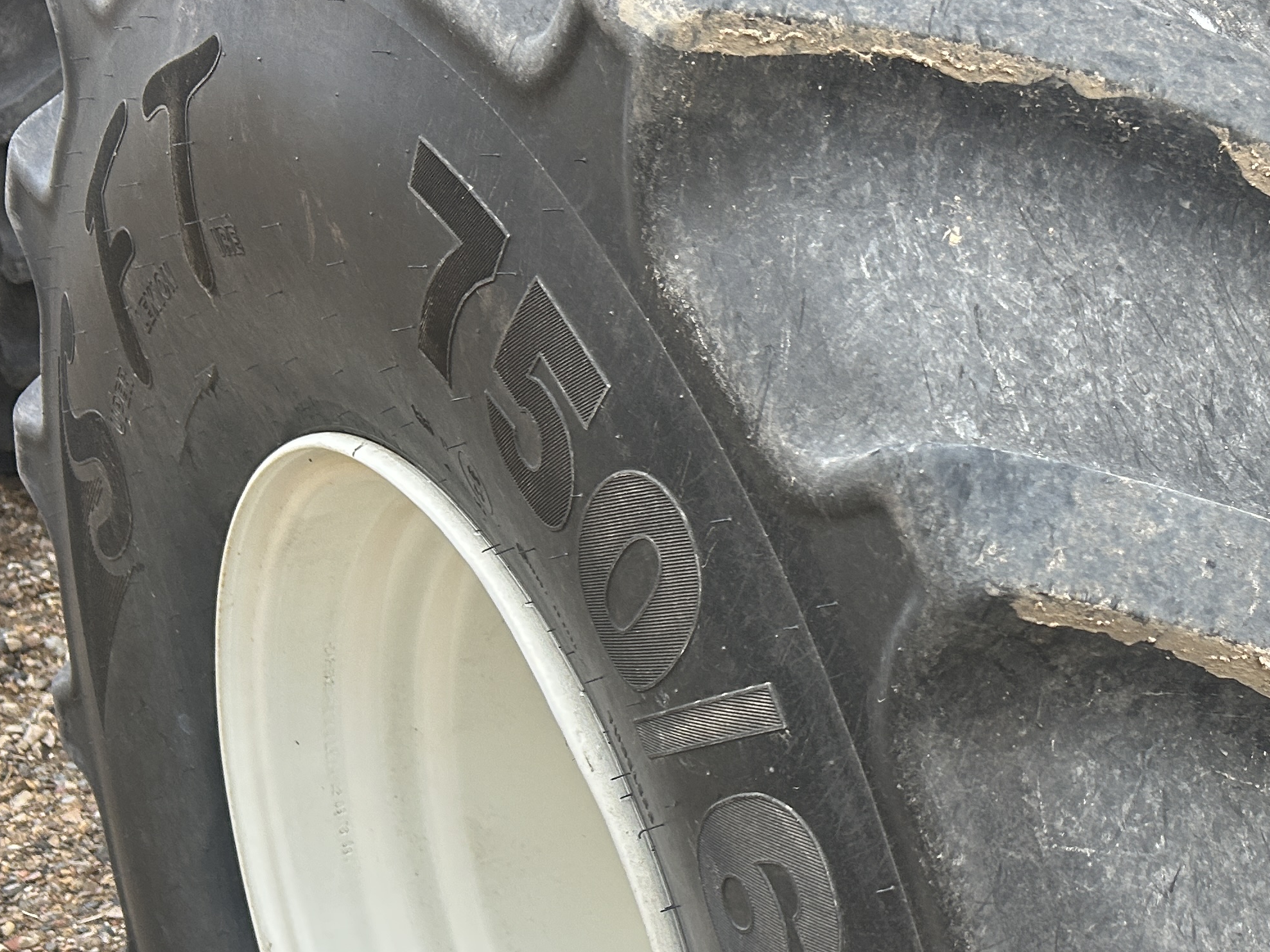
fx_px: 1944
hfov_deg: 34.5
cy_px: 595
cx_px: 1106
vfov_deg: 27.4
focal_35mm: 53
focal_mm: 5.7
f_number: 1.5
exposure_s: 1/110
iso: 125
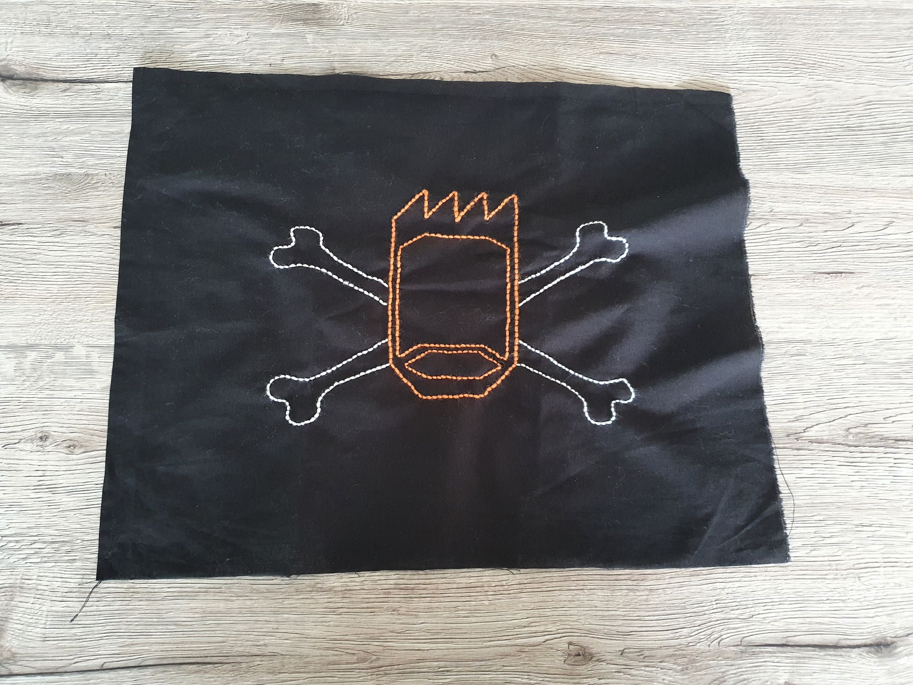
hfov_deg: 67.3
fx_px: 686
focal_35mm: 26
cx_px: 456
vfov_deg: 53.1
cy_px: 342
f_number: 1.5
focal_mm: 4.32
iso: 400
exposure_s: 1/40
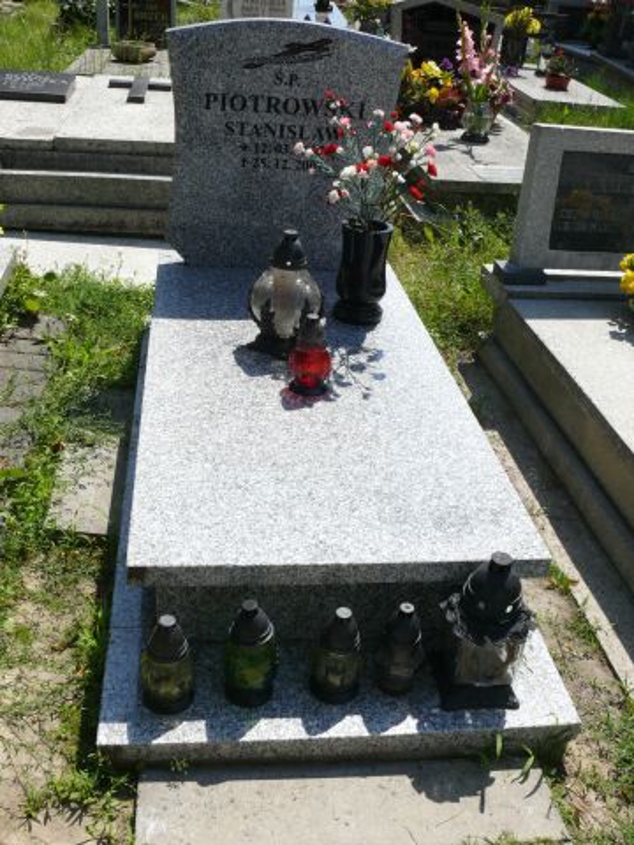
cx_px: 317
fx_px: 855
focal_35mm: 35
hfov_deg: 40.7
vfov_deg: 52.6
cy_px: 422
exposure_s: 1/320
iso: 100
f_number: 5.6
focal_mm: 7.4
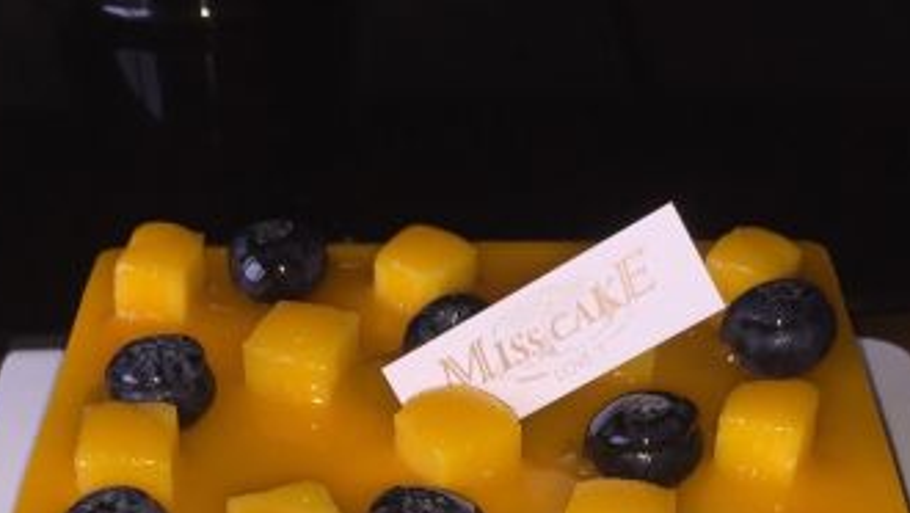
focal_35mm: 67
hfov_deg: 31.4
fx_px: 1617
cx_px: 394
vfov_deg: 16.7
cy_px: 718
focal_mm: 4.15
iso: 32
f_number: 2.2
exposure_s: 1/135
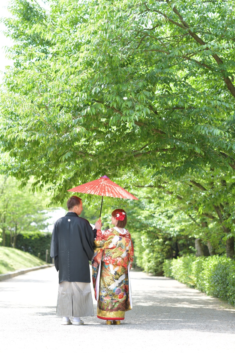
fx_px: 832
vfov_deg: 23.9
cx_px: 118
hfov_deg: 16.1
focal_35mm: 85
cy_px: 176
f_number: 2.8
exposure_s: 1/200
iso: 64
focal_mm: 85
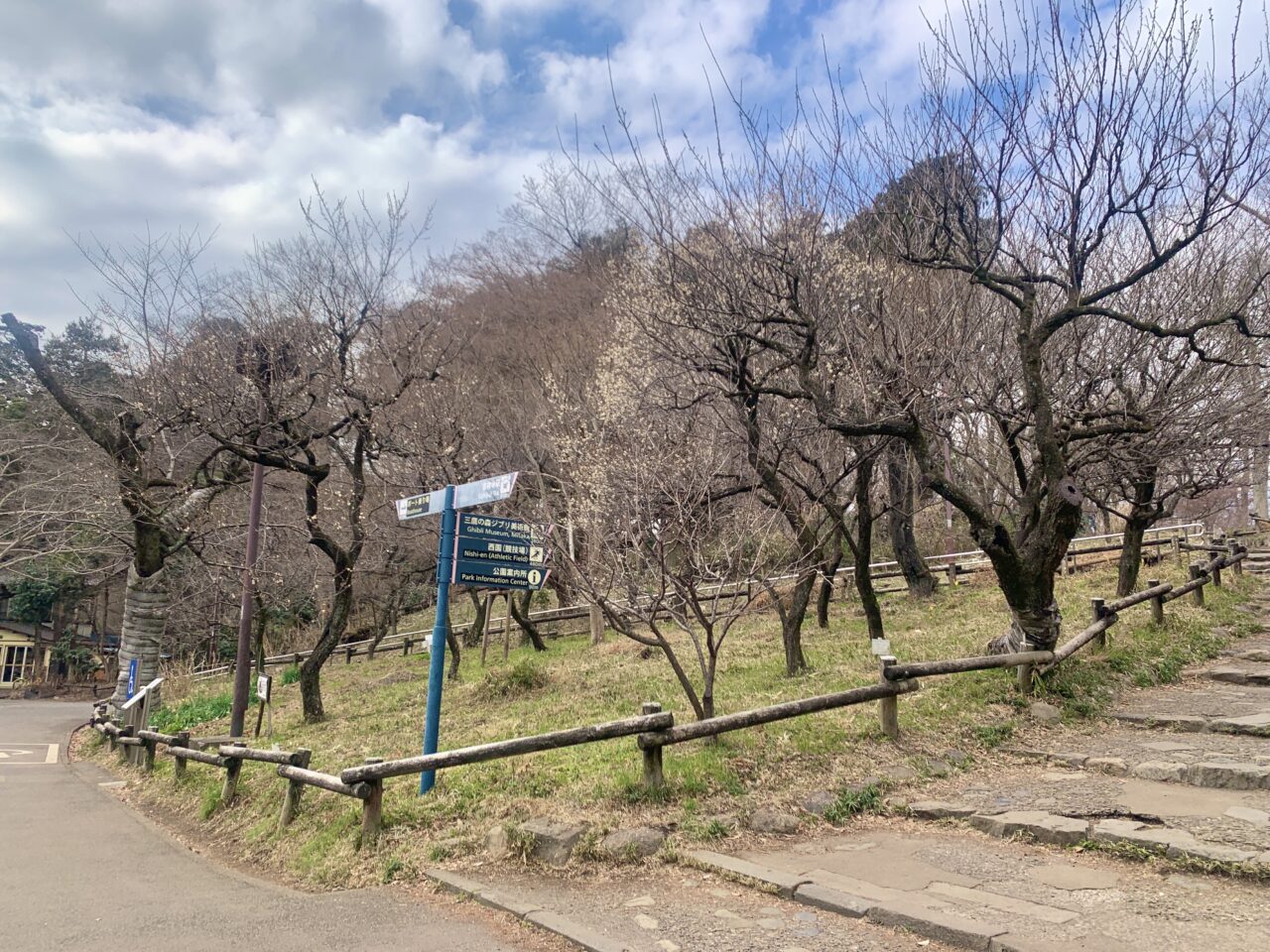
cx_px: 635
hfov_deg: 67.3
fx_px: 954
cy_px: 476
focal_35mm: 26
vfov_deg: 53.1
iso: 25
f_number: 1.8
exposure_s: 1/1845
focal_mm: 4.25
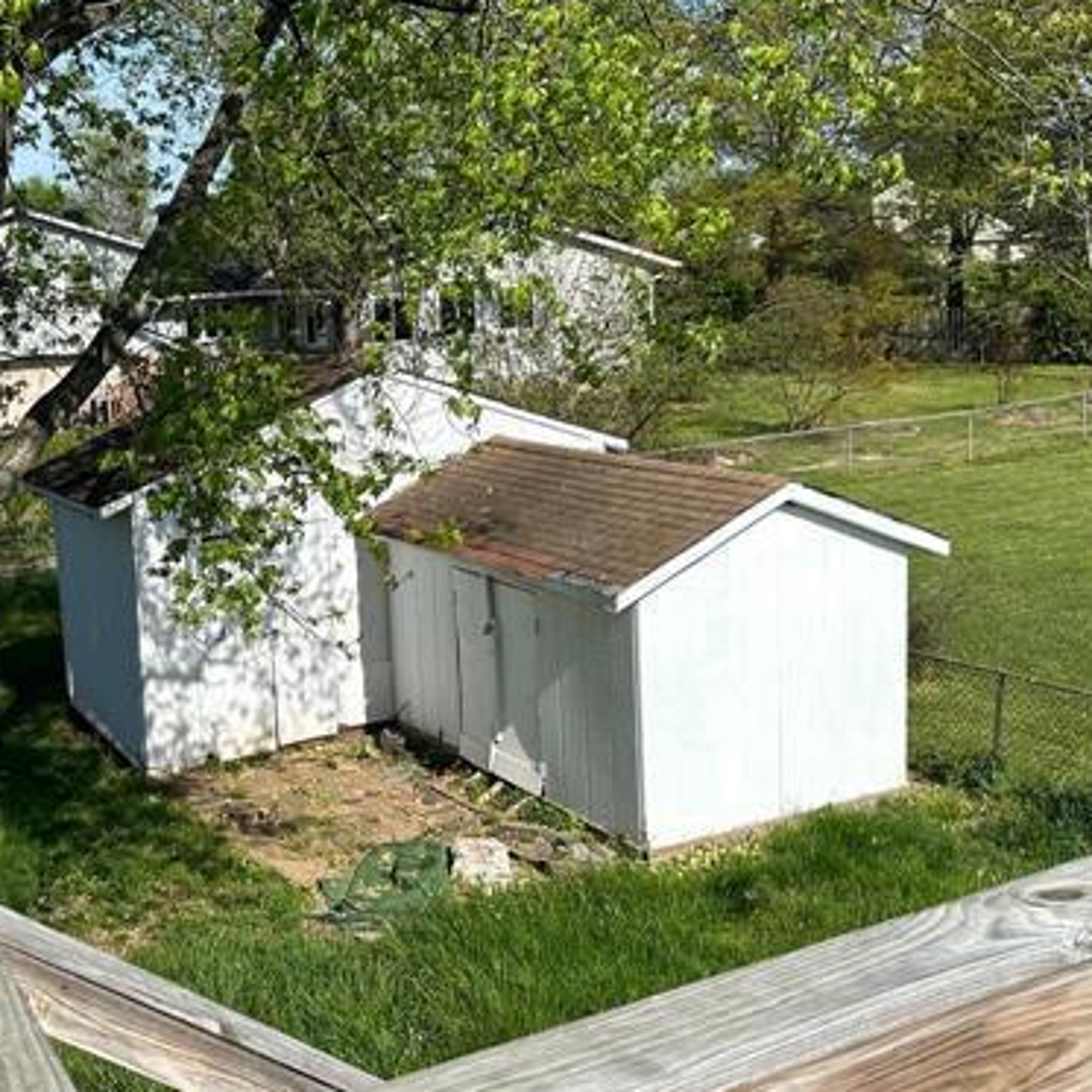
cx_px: 261
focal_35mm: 41
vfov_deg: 40.8
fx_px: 1463
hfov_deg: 39.7
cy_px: 468
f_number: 1.78
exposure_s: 1/4762
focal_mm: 6.86
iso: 80
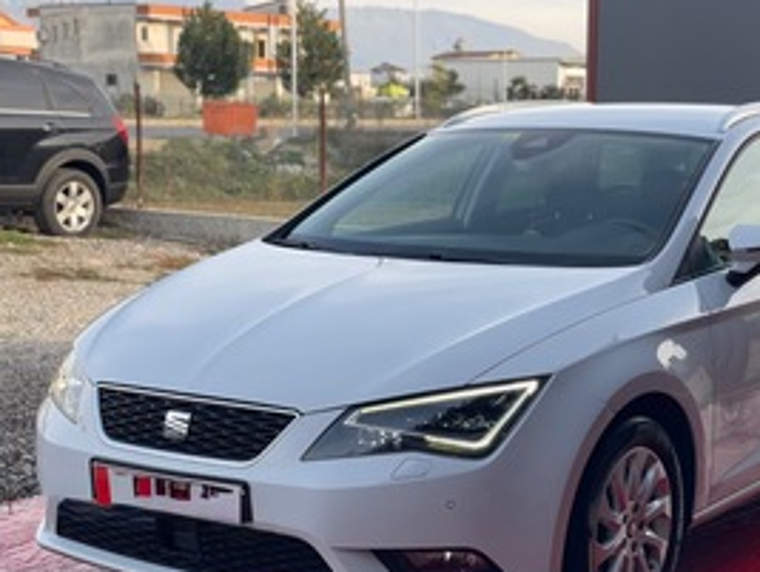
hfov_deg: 27.6
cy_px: 353
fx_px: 1539
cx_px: 510
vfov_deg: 21.0
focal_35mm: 70
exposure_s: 1/305
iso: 32
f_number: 2
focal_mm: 6
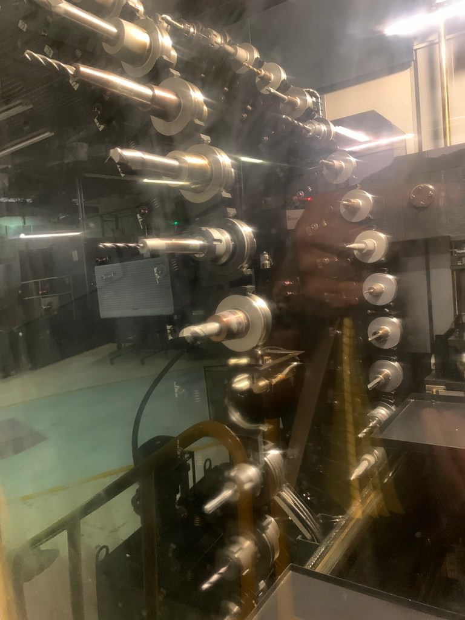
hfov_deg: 53.1
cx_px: 232
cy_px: 310
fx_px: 466
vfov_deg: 67.3
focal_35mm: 26
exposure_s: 1/20
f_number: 1.8
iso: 640
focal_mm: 4.25
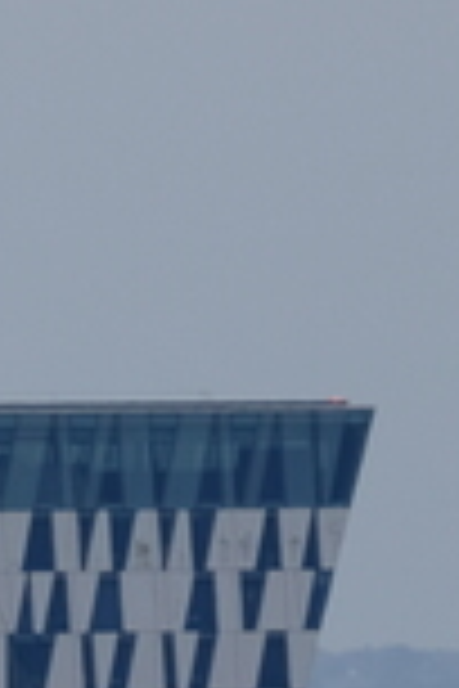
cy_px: 983
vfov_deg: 0.5
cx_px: -554
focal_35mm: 4011
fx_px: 76704
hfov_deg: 0.3
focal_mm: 400
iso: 320
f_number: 6.3
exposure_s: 1/1000
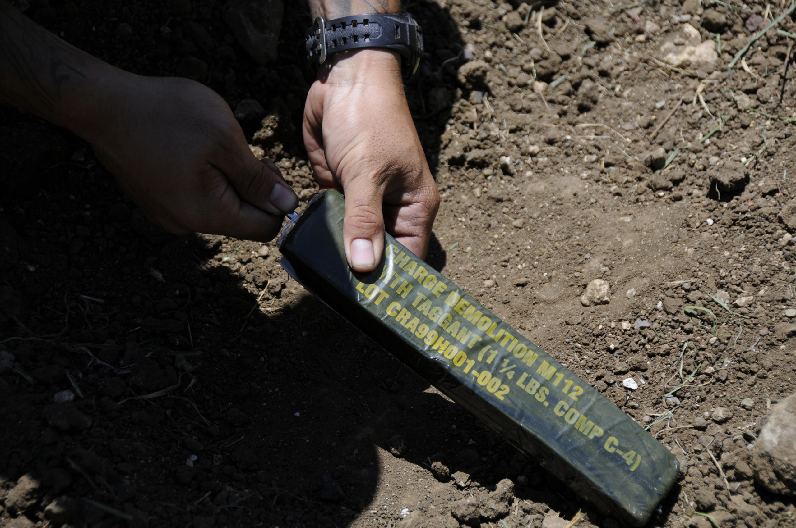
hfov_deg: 16.7
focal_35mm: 123
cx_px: 398
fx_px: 2716
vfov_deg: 11.1
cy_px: 264
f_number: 5
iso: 200
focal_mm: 82
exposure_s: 1/1250
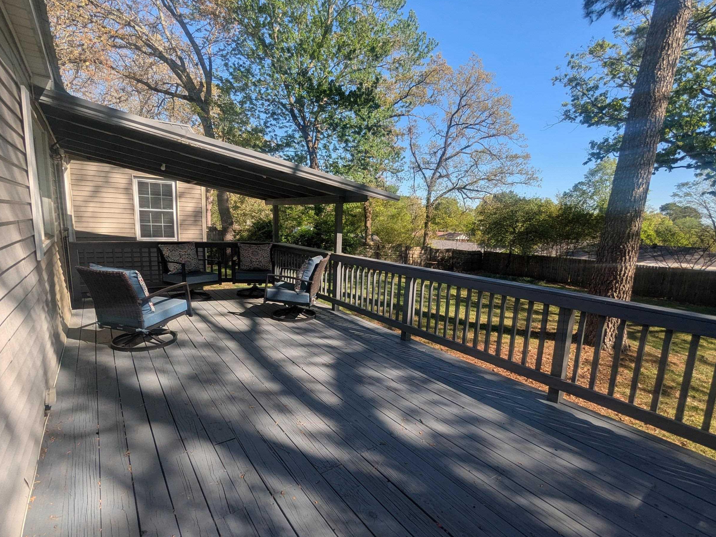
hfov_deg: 91.0
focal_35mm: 17
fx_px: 352
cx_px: 363
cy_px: 281
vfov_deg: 74.7
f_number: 2.2
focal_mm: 2.35
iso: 47
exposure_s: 1/788
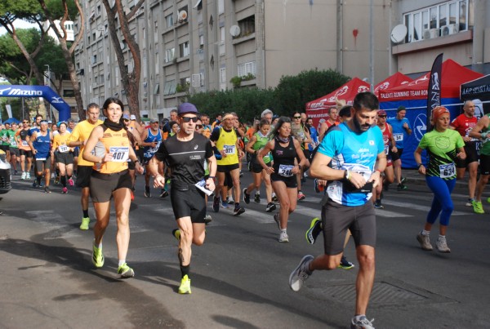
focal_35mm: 57
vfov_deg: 23.9
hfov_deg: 35.0
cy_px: 164
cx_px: 245
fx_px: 778
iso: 1000
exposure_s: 1/1250
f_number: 5
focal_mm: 38
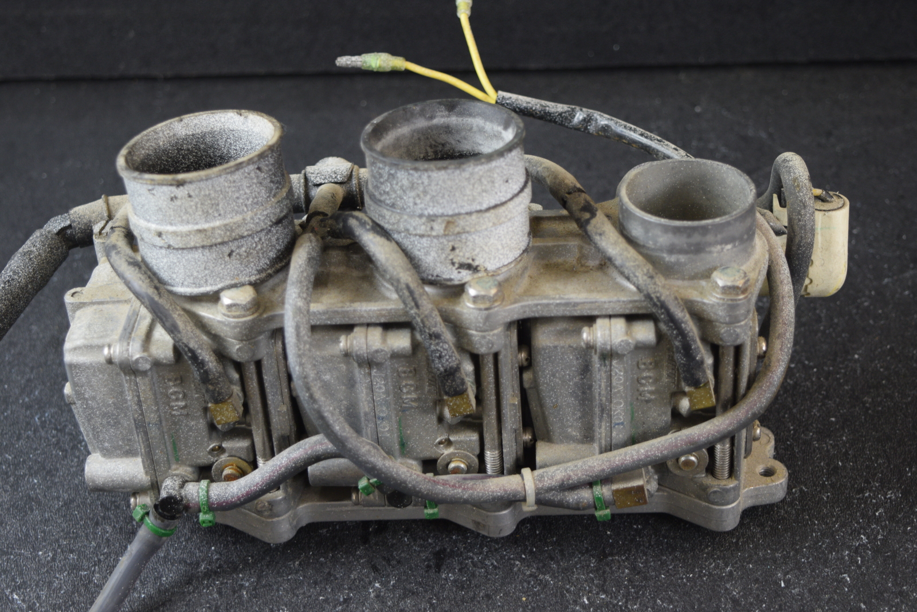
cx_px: 458
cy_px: 306
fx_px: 1605
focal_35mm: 63
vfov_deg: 21.6
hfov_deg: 31.9
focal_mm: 42
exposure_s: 1/80
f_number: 5
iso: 400
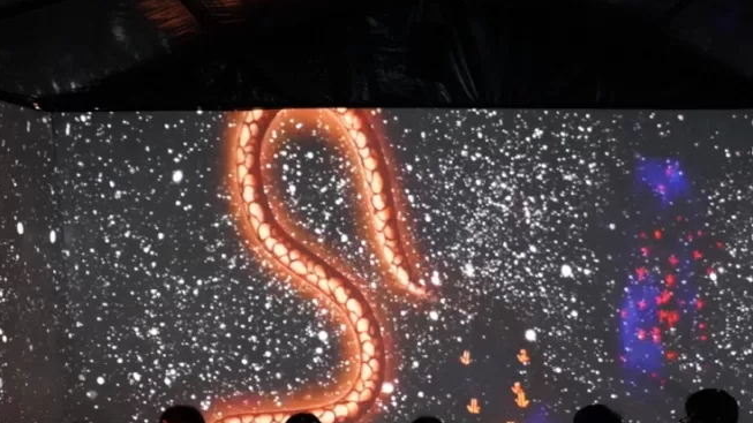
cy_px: 382
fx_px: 958
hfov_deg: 42.6
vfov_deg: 24.2
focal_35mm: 48
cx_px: 465
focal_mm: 28
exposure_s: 1/30
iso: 12800
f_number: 3.5
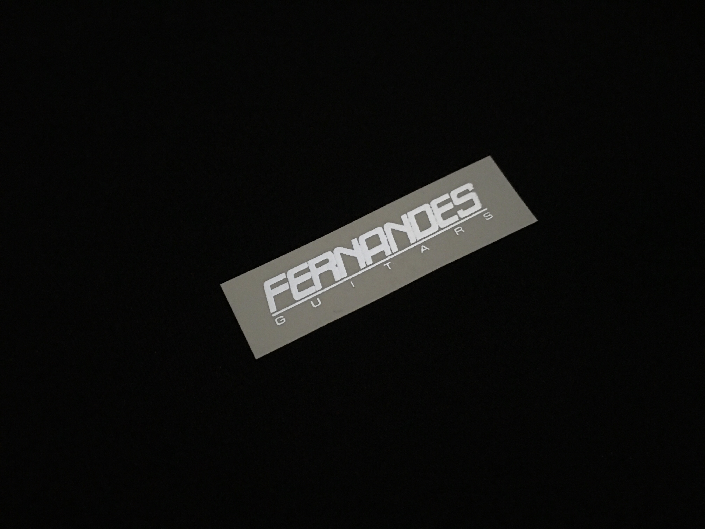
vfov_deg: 48.2
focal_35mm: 29
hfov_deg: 61.7
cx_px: 352
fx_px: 591
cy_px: 264
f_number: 2.2
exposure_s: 1/4
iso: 125
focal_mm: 4.15
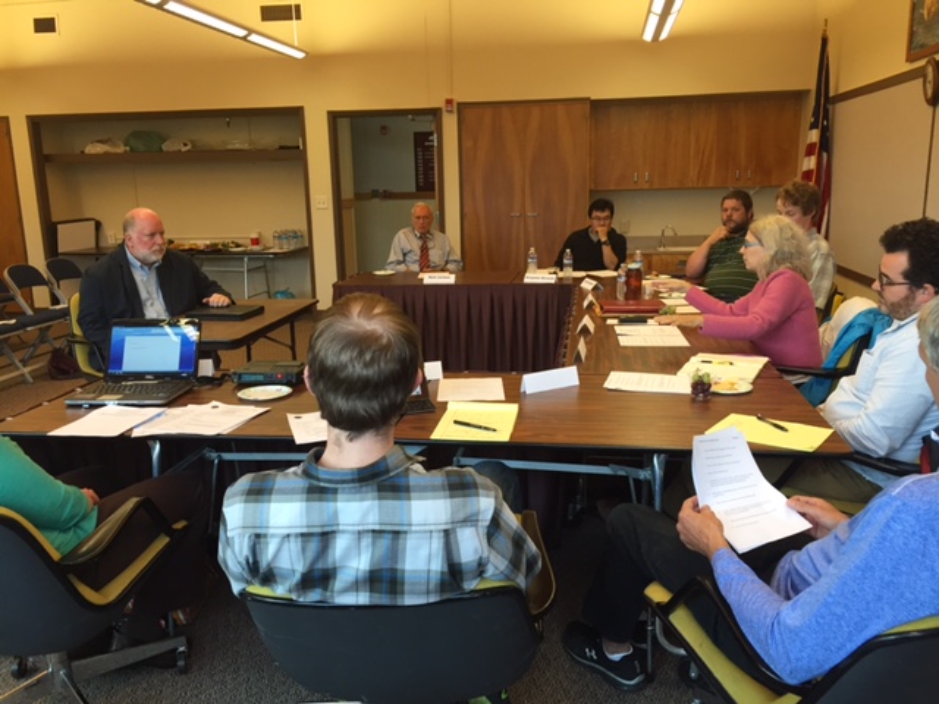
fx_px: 787
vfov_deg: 48.2
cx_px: 470
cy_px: 352
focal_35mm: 29
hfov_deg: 61.7
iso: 40
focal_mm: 4.15
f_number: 2.2
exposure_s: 1/30
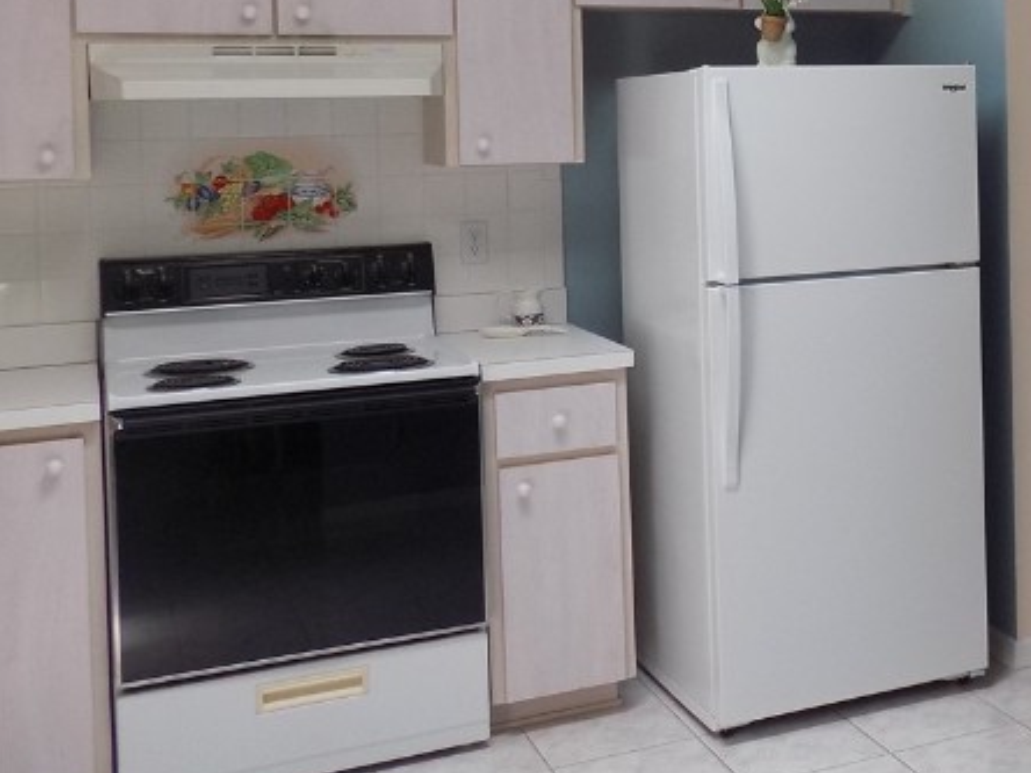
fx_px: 1579
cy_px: 169
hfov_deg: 32.7
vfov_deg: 27.1
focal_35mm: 53
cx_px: 1073
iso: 80
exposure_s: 1/30
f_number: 3.1
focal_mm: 4
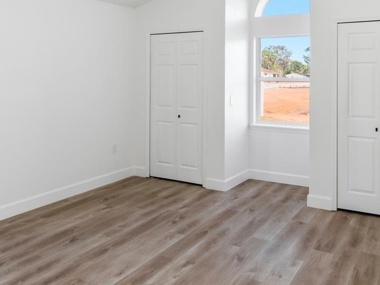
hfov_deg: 58.1
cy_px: 128
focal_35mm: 31
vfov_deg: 45.4
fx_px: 340
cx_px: 219
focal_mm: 16
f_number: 8
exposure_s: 1/30
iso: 100
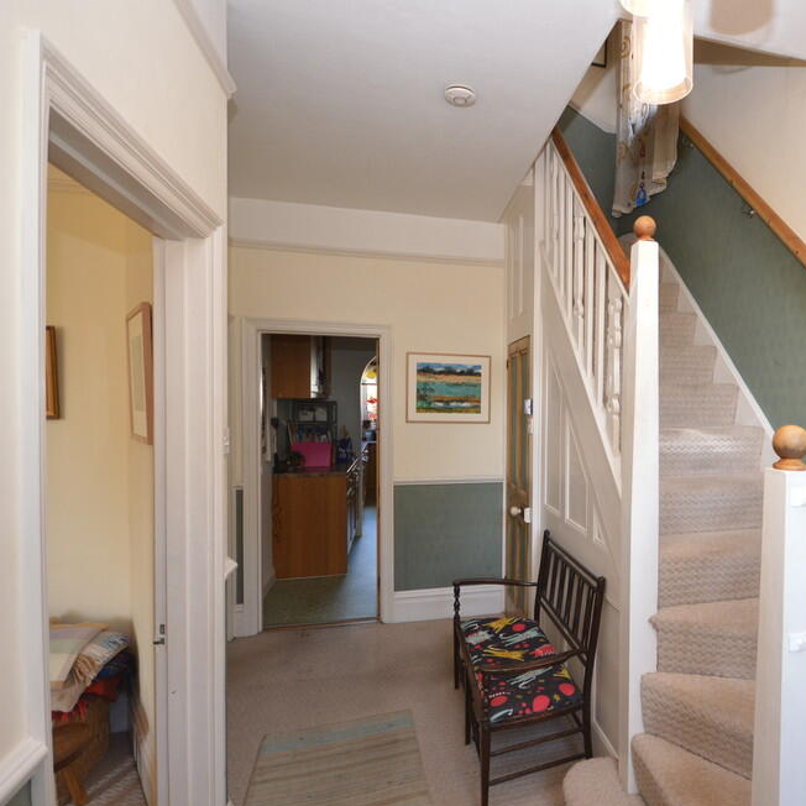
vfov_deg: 74.8
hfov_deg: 71.6
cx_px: 564
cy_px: 411
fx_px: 527
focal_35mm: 20
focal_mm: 10
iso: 500
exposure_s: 1/60
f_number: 4
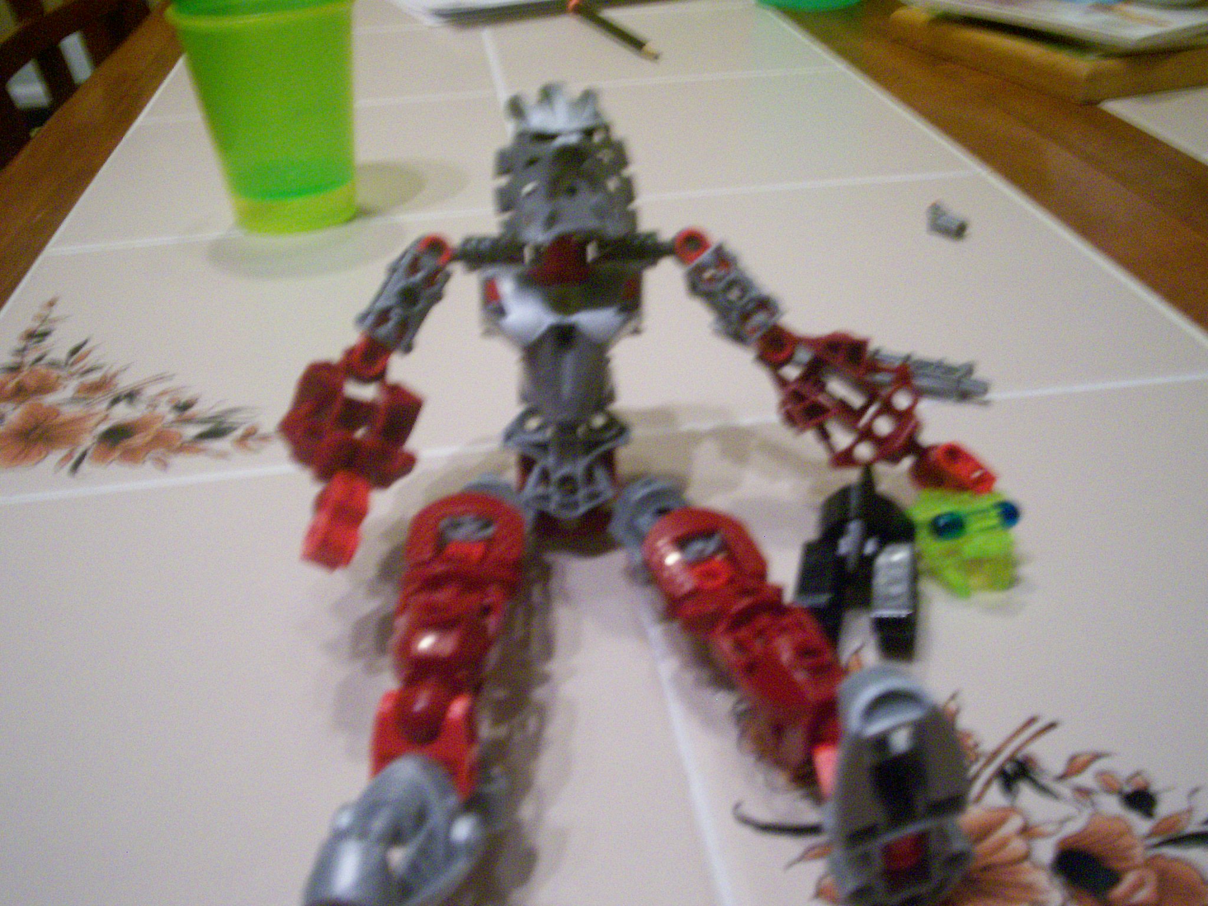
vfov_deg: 39.7
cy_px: 453
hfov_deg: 51.4
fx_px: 1256
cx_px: 604
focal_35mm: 36
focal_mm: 5.9
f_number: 4.5
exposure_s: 1/8
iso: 282
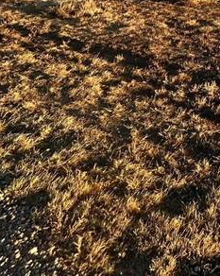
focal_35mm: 45
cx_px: 320
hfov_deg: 25.8
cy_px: -108
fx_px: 367
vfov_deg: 29.9
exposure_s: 1/812
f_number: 2.2
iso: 40
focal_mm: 2.22
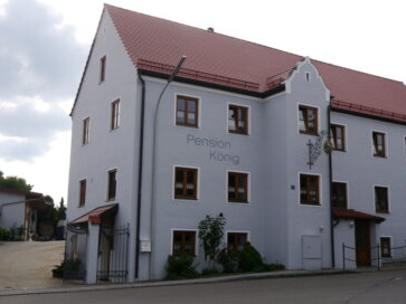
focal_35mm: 47
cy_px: 146
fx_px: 551
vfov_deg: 30.9
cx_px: 250
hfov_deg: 40.2
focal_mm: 19
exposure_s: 1/320
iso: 160
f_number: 7.1
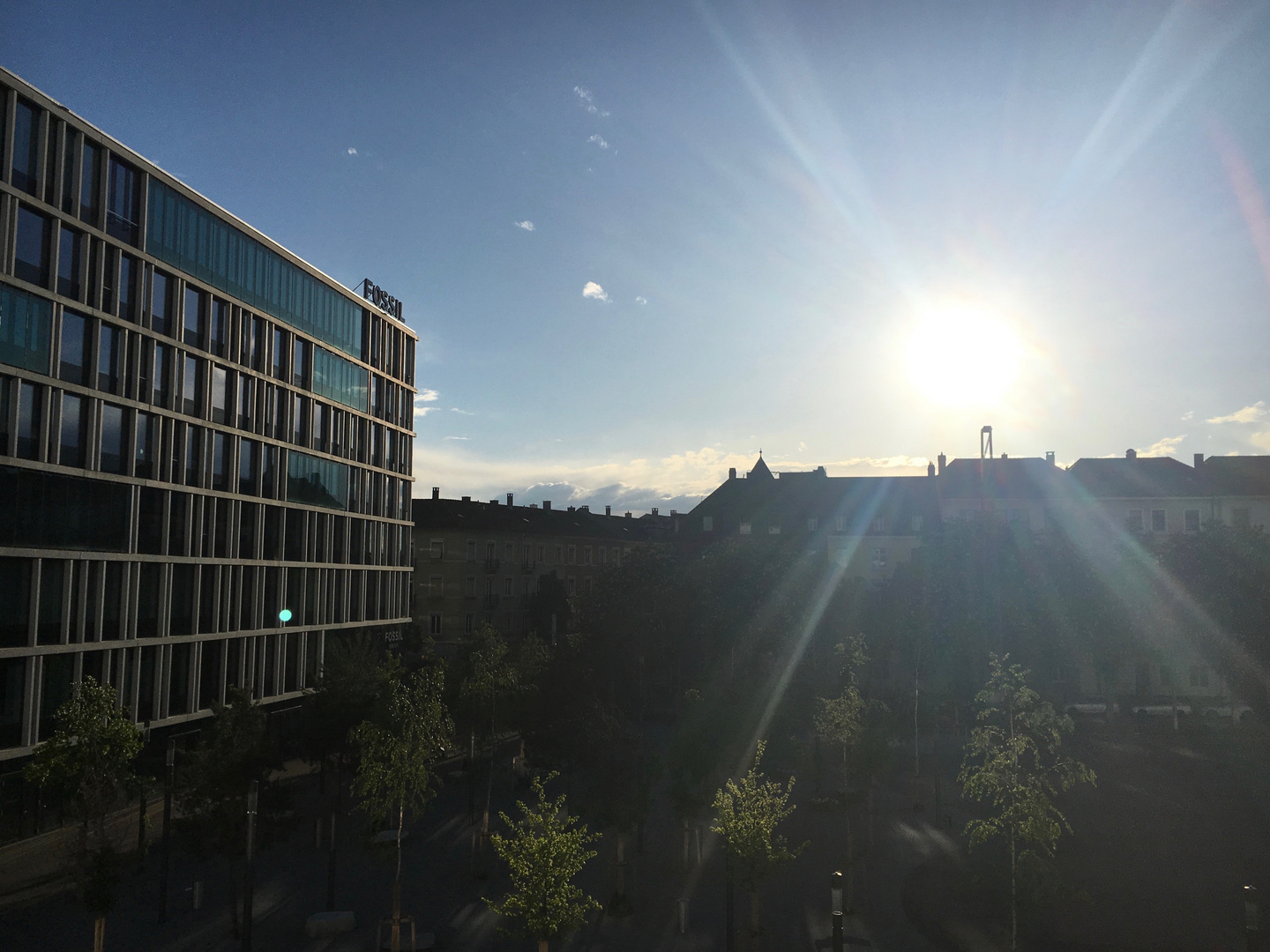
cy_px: 476
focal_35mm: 29
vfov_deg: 48.2
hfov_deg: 61.7
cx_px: 635
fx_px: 1064
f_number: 2.2
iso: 25
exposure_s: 1/6410
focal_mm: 4.15
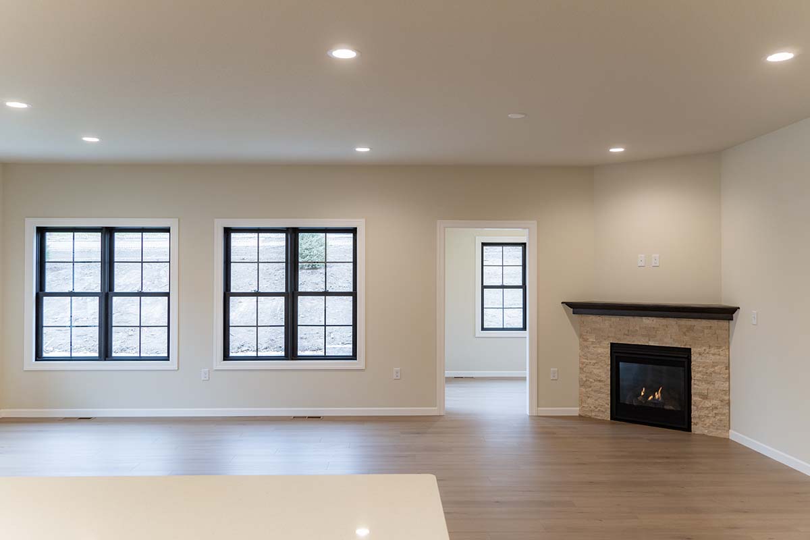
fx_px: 675
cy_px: 270
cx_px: 405
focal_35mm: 30
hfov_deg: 61.9
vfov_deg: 43.6
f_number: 4.5
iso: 400
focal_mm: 20
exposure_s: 1/40
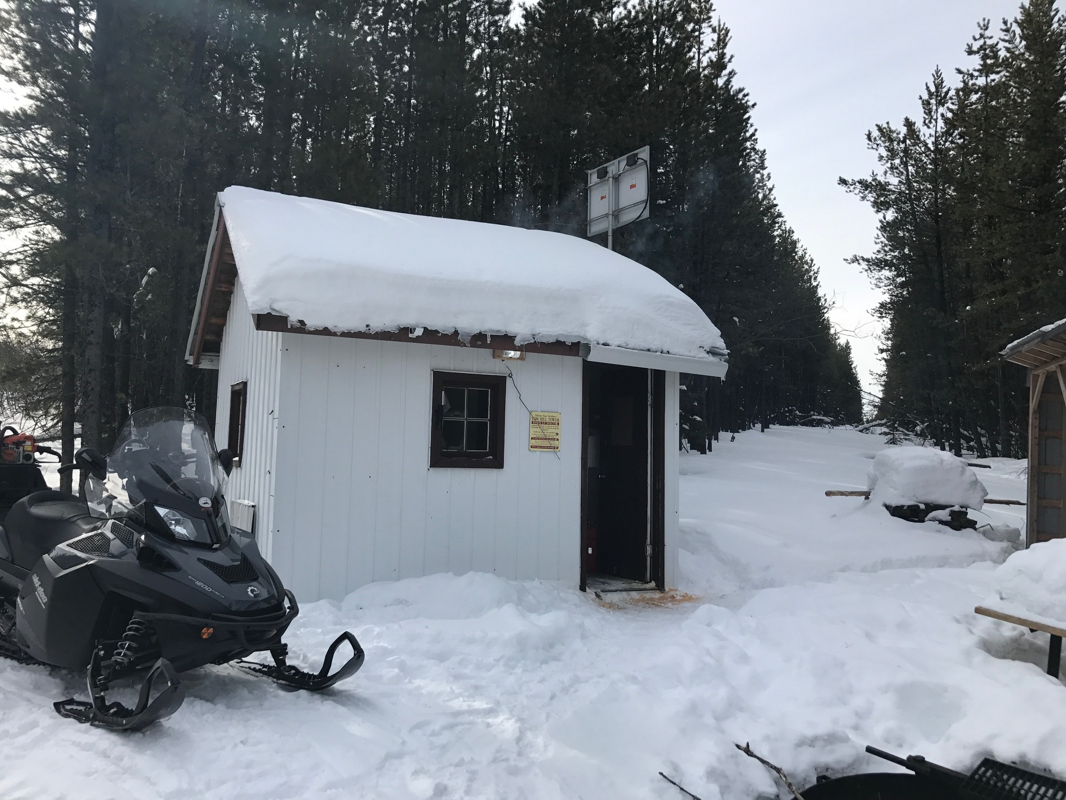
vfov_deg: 49.7
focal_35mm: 28
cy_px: 400
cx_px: 533
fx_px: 862
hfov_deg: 63.4
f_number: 1.8
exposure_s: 1/1996
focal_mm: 3.99
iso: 20
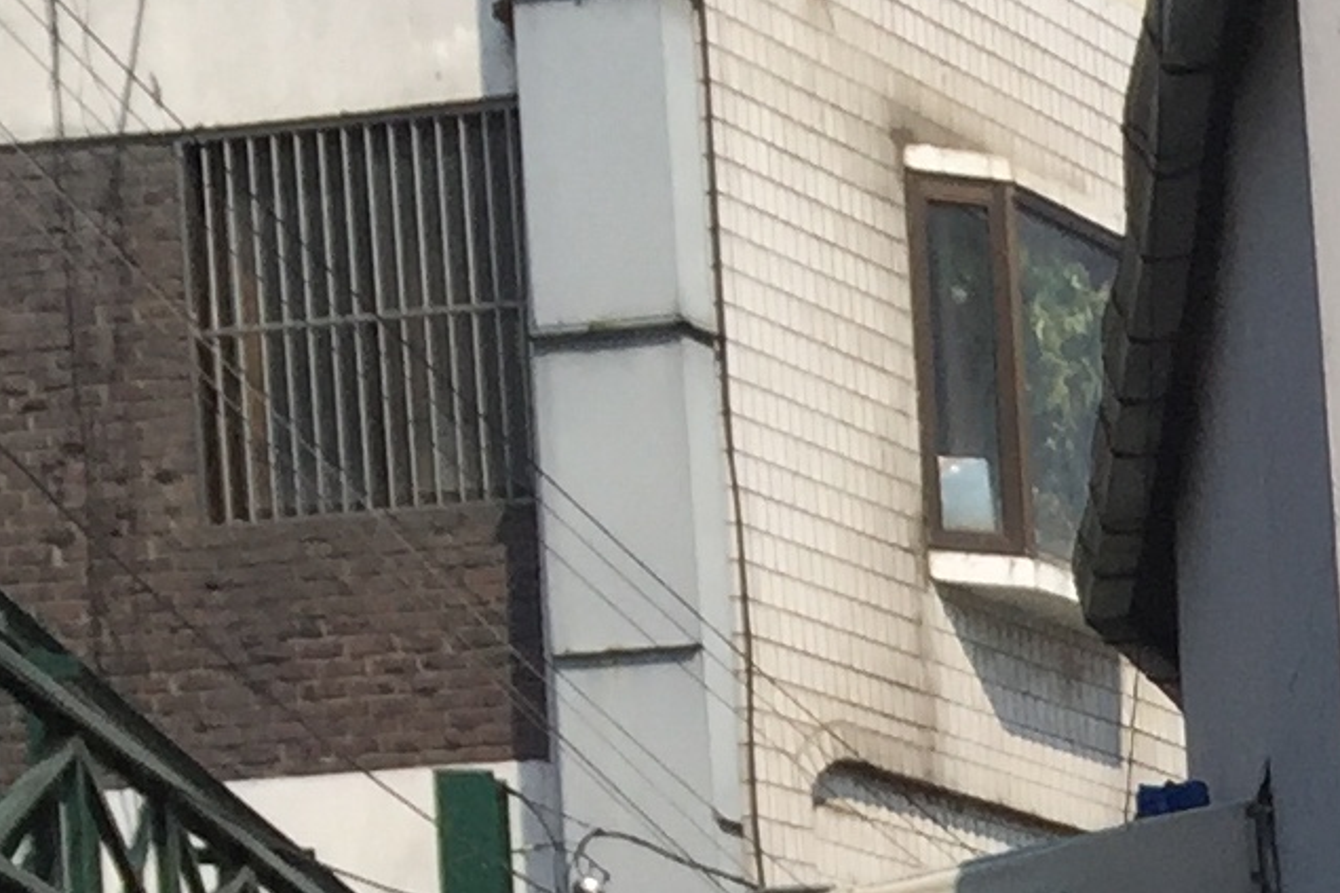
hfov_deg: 11.6
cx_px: 2851
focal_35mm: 155
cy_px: 2164
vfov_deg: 8.1
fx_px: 5768
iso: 32
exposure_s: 1/2475
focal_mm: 4.15
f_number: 2.2
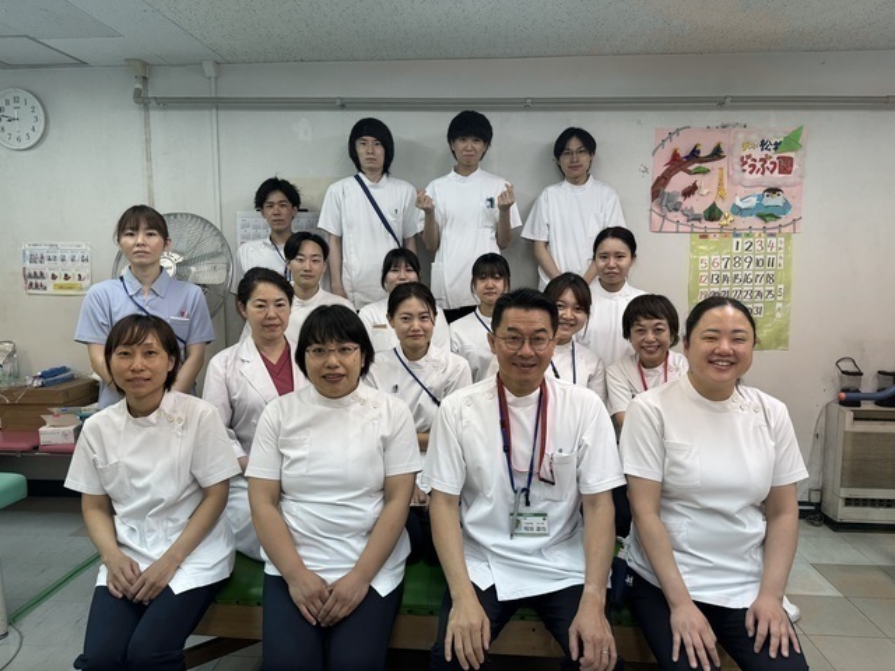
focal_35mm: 24
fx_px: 621
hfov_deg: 71.6
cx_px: 448
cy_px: 336
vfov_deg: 56.8
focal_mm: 6.76
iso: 80
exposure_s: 1/100
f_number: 1.78
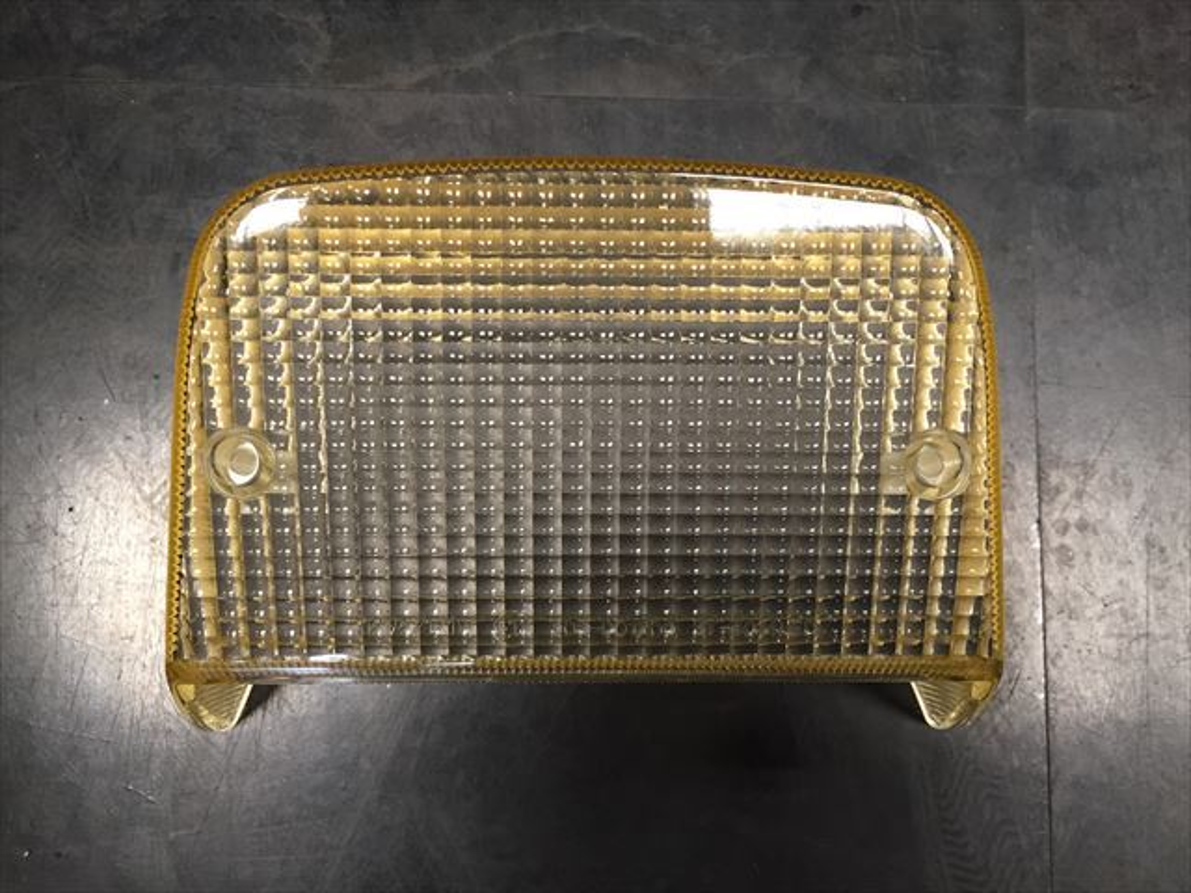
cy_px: 446
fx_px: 998
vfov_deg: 48.2
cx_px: 596
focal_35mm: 29
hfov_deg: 61.7
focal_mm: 4.15
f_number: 2.2
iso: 100
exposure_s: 1/30
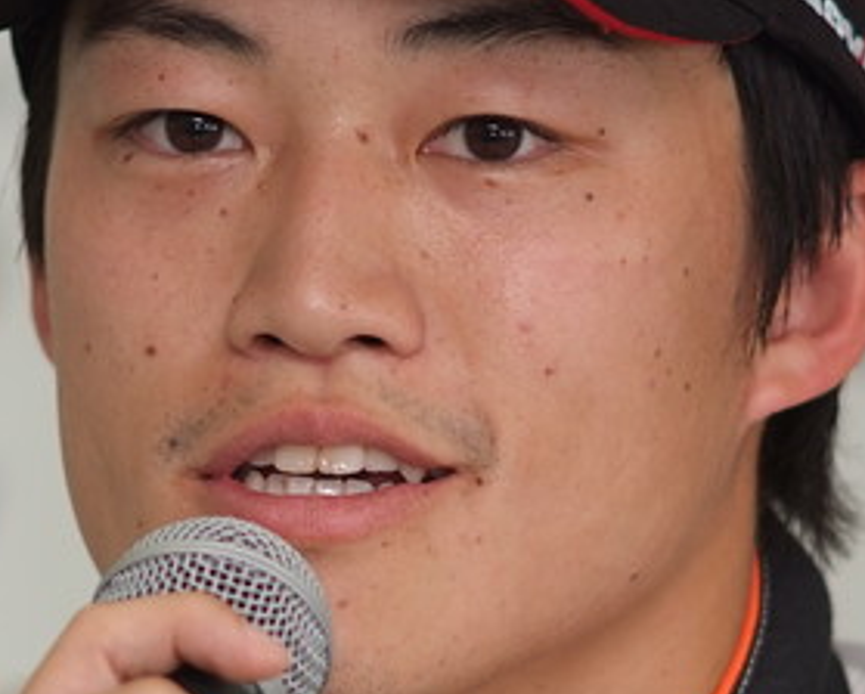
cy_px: 486
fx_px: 16741
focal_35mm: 653
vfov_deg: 2.4
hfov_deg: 3.0
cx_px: 357
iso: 400
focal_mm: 180
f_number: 2.8
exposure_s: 1/250
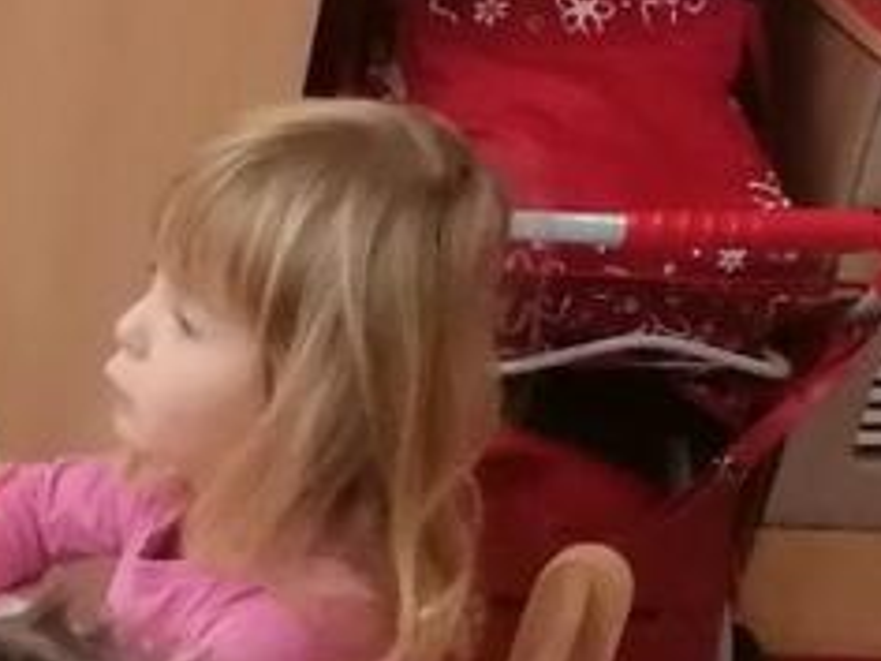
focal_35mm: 153
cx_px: -720
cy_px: 1382
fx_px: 3894
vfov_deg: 9.0
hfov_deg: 11.9
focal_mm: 4.75
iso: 800
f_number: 1.8
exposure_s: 1/100
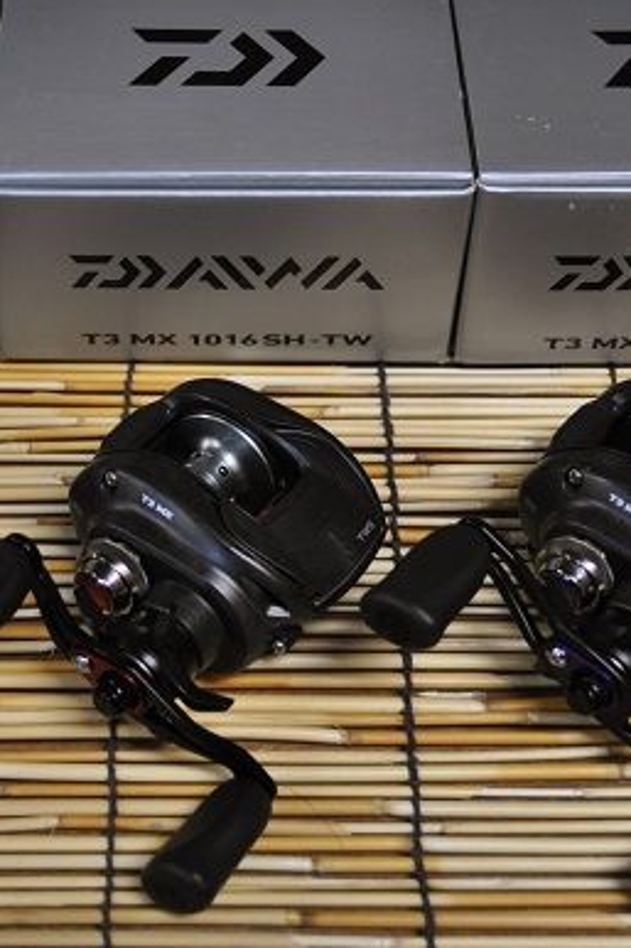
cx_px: 199
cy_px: 445
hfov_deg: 22.5
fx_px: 1579
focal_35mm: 60
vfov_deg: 33.4
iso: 800
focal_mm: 24
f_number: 4
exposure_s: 1/50
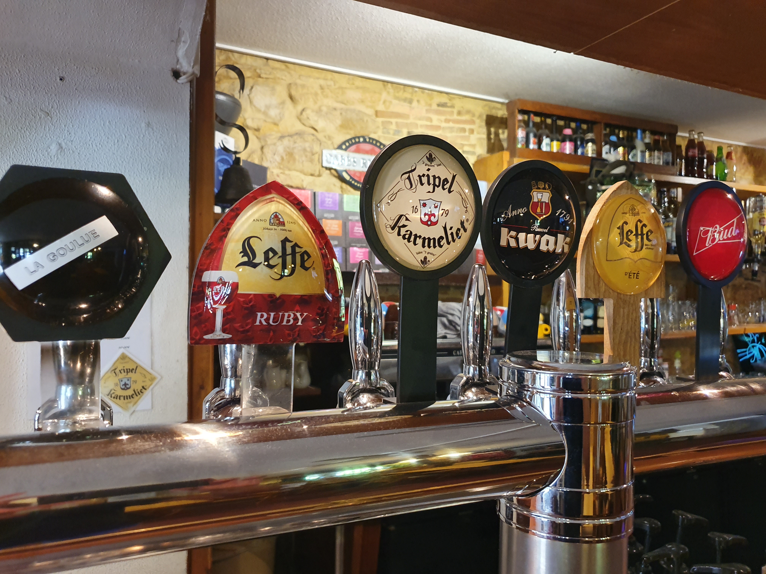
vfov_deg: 53.1
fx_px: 575
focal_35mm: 26
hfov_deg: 67.3
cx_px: 383
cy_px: 287
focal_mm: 4.32
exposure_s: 1/50
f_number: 1.5
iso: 320
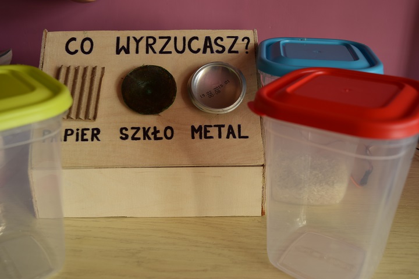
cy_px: 140
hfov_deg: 47.9
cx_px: 210
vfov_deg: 33.0
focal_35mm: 40
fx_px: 471
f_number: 5.6
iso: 100
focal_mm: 27
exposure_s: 1/10
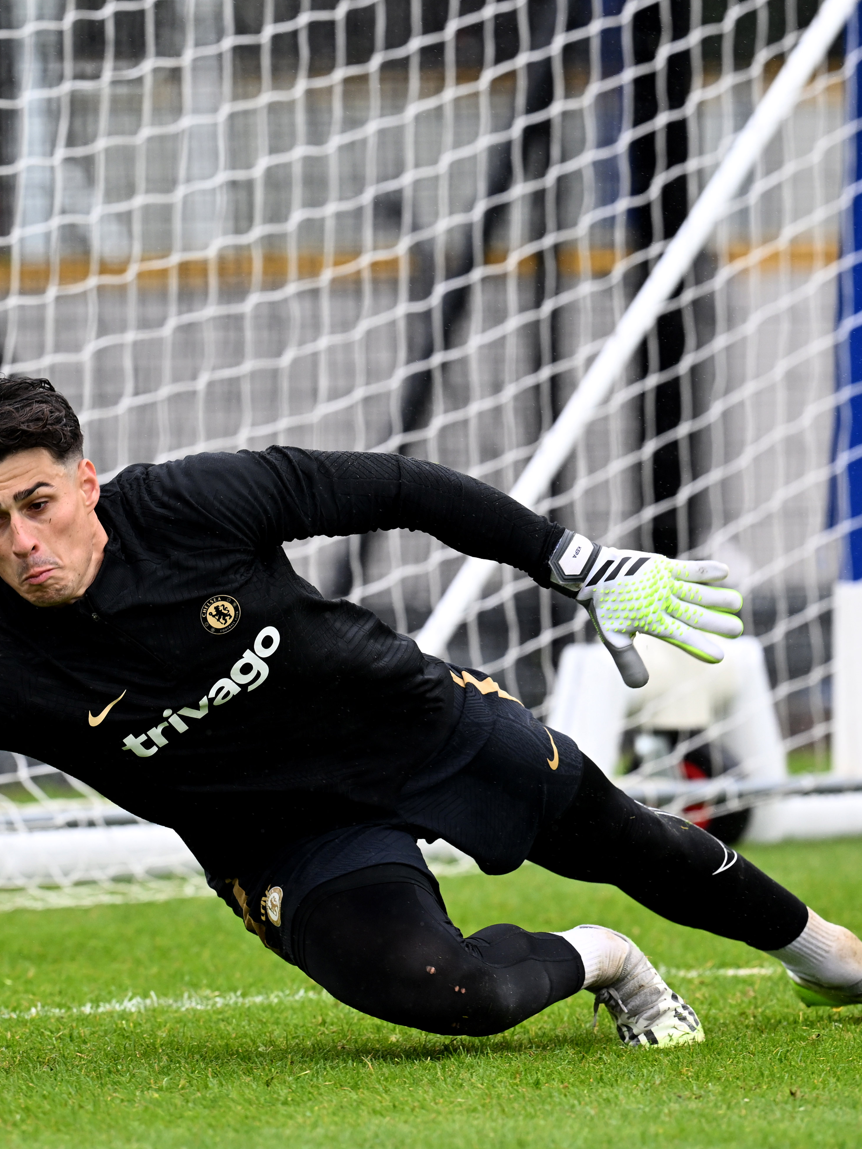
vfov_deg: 3.3
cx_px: 266
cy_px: 564
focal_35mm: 607
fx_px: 20155
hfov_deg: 2.4
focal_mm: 400
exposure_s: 1/2000
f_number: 4
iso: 640
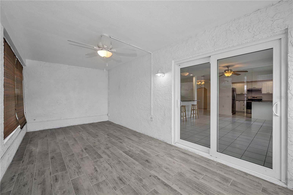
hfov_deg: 104.3
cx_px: 146
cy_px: 98
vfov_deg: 81.2
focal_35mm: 14
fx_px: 114
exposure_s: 1/80
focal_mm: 14
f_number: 8
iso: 160
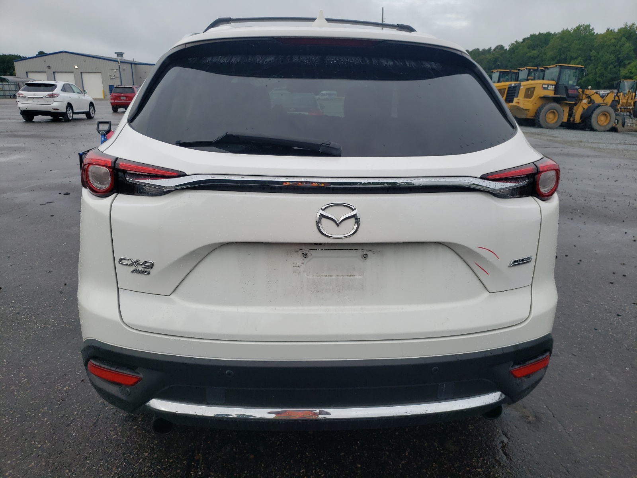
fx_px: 478
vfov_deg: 53.1
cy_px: 239
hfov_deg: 67.3
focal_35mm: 26
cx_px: 318
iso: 50
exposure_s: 1/1111
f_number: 1.5
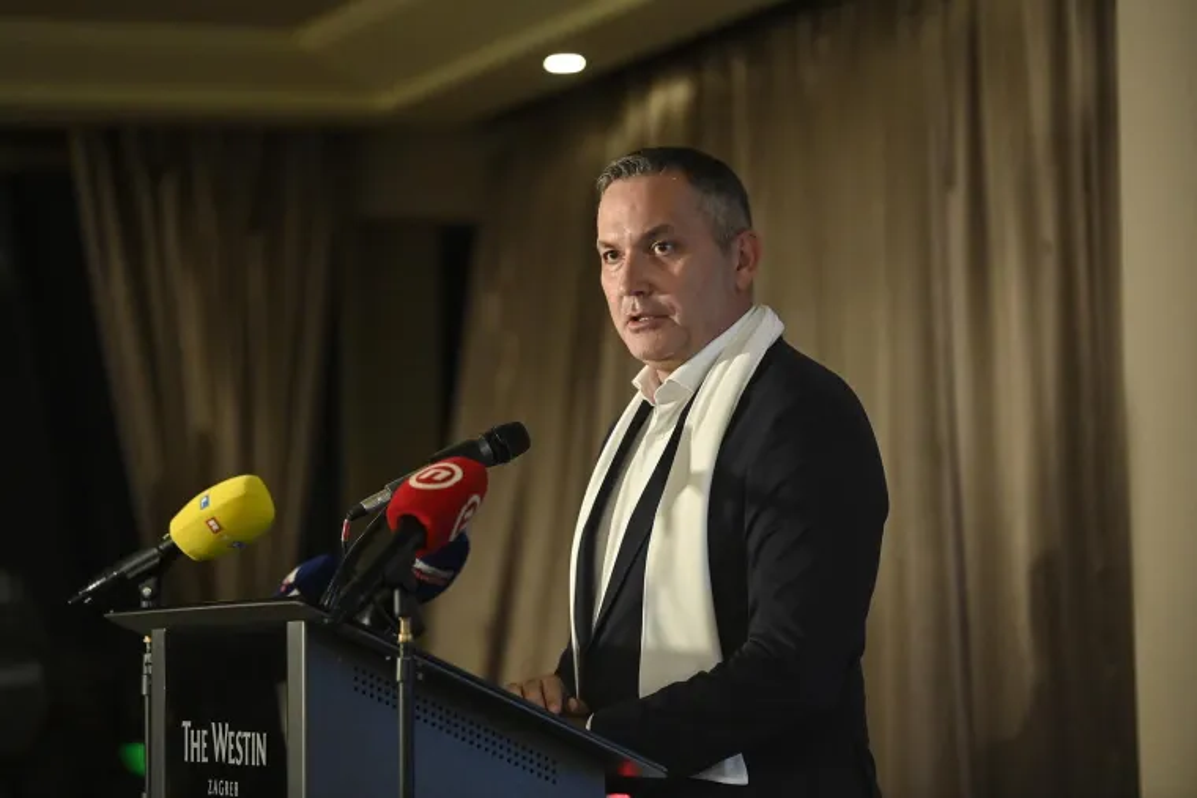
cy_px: 399
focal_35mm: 135
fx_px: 4489
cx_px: 598
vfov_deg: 10.2
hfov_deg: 15.2
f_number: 2.8
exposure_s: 1/125
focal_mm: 135
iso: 5000
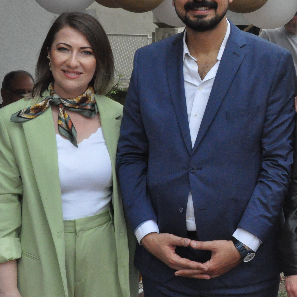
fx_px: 864
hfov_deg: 19.0
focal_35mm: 89
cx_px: 301
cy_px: 123
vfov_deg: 19.5
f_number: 13
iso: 3200
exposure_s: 1/640
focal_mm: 31
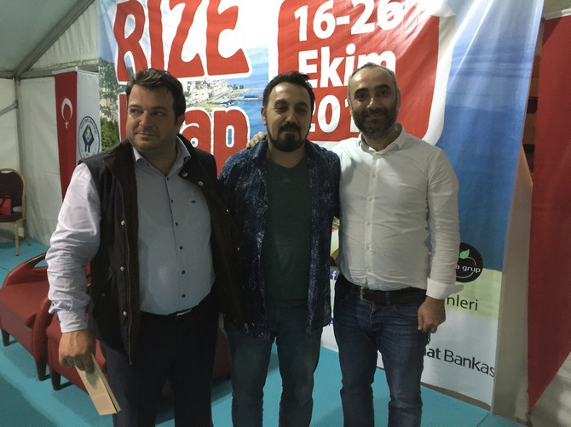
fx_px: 478
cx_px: 286
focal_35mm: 29
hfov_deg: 61.7
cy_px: 214
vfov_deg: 48.2
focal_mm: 4.15
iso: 125
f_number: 2.2
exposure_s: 1/4
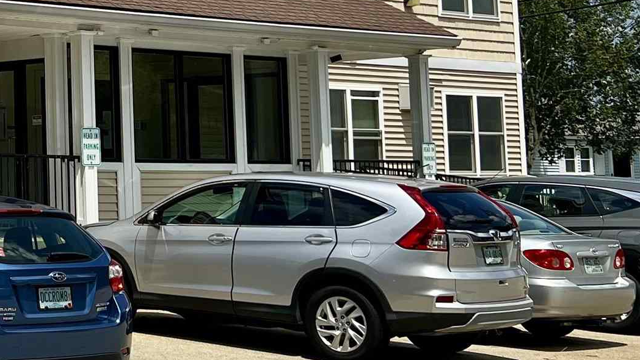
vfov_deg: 14.3
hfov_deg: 22.4
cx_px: -237
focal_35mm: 83
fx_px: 1409
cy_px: 1
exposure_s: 1/7463
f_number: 1.5
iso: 50
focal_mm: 5.7
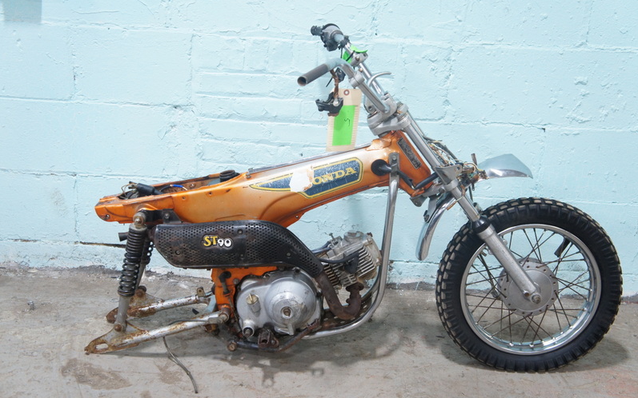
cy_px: 195
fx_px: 826
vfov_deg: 27.1
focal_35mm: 48
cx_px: 319
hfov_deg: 42.2
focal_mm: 31
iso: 1600
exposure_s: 1/50
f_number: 4
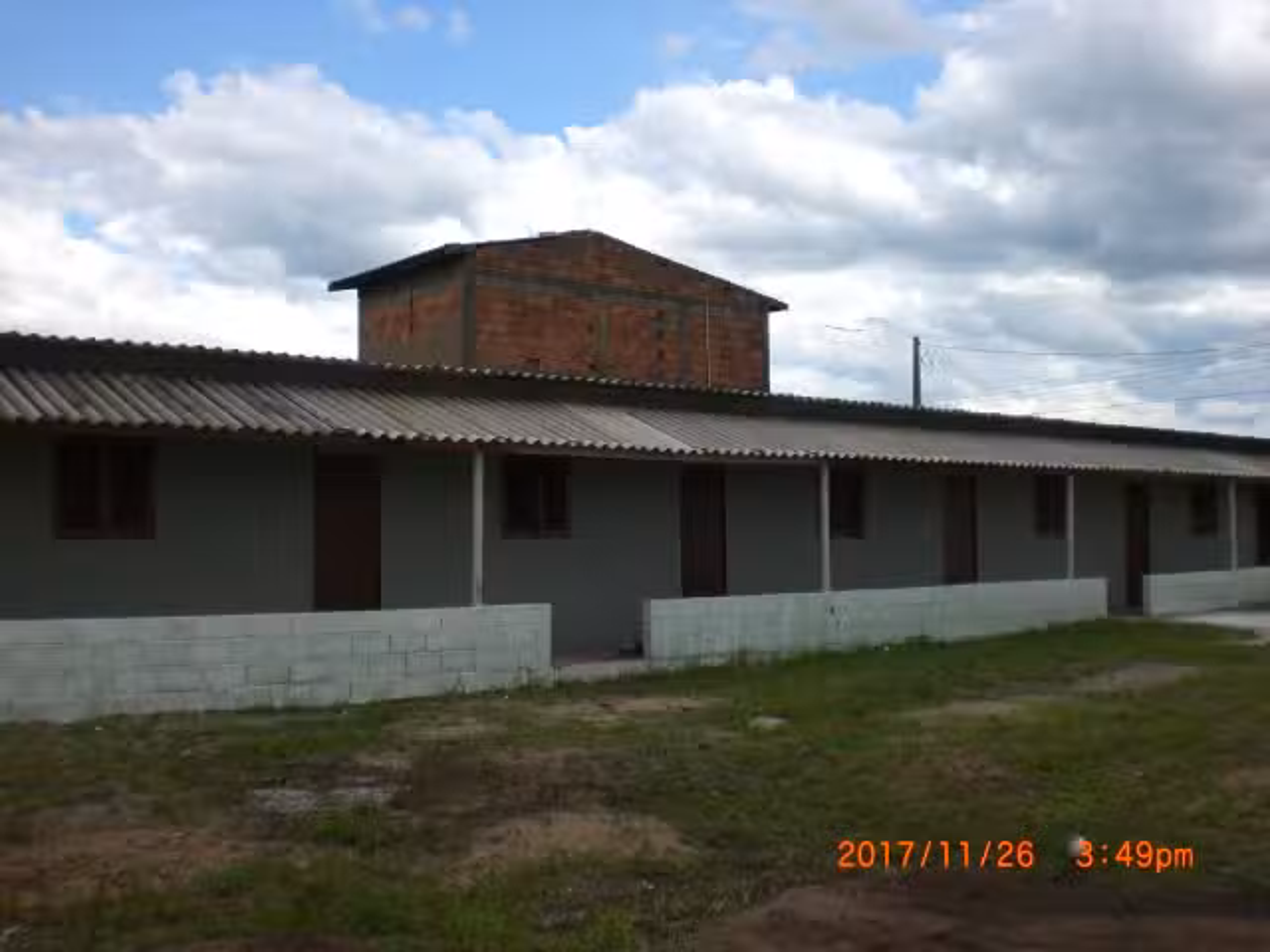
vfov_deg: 37.7
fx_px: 1394
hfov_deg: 49.0
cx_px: 635
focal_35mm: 38
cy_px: 476
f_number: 4.4
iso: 50
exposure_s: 1/400
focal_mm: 6.3
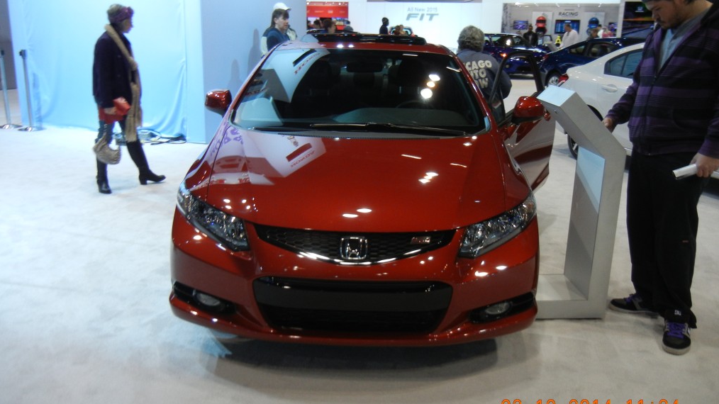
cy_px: 193
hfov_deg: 59.5
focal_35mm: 33
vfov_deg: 35.6
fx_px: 629
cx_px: 361
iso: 240
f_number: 3.5
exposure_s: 1/58.3
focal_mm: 5.4
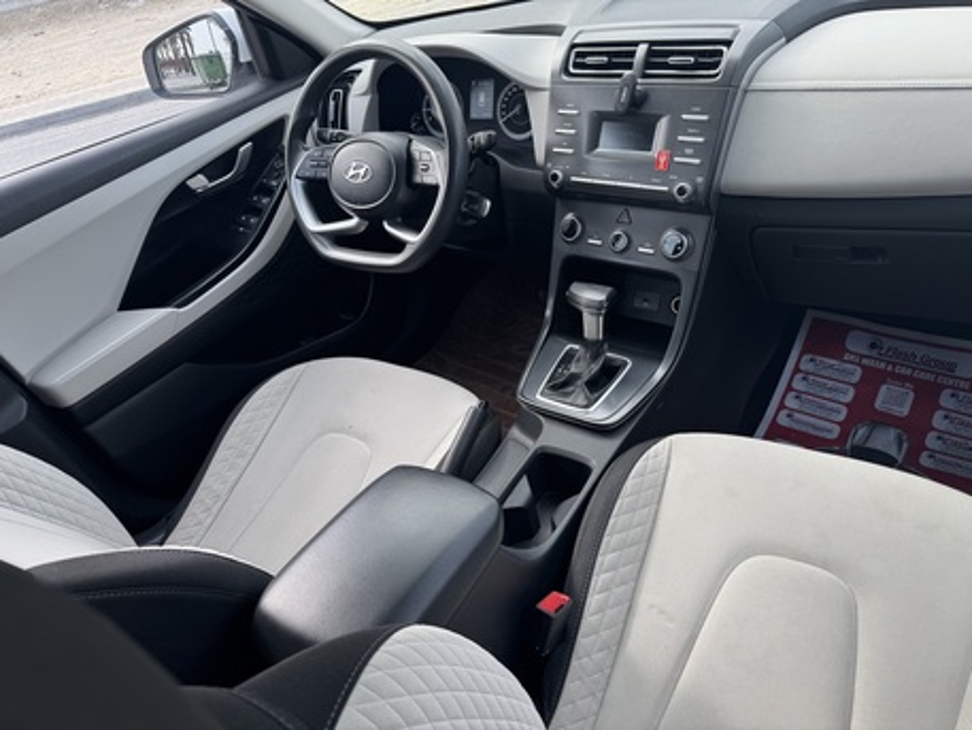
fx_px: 674
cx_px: 486
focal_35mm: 24
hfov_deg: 71.6
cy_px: 365
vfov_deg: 56.8
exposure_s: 1/414
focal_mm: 6.76
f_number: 1.78
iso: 80
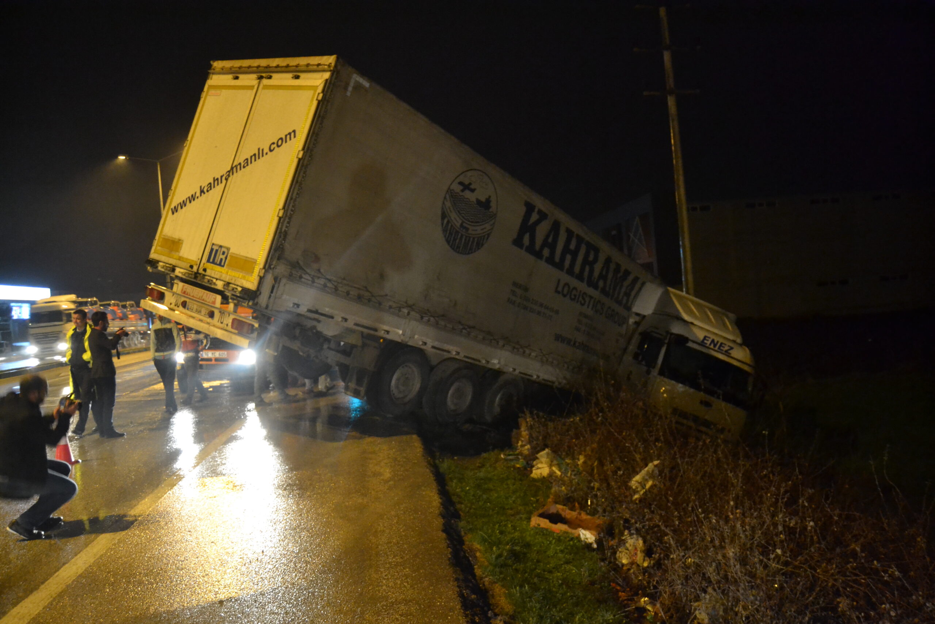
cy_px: 312
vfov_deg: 47.9
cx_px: 468
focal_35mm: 27
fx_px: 701
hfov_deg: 67.4
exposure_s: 1/15
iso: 3200
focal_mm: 18
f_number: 3.5
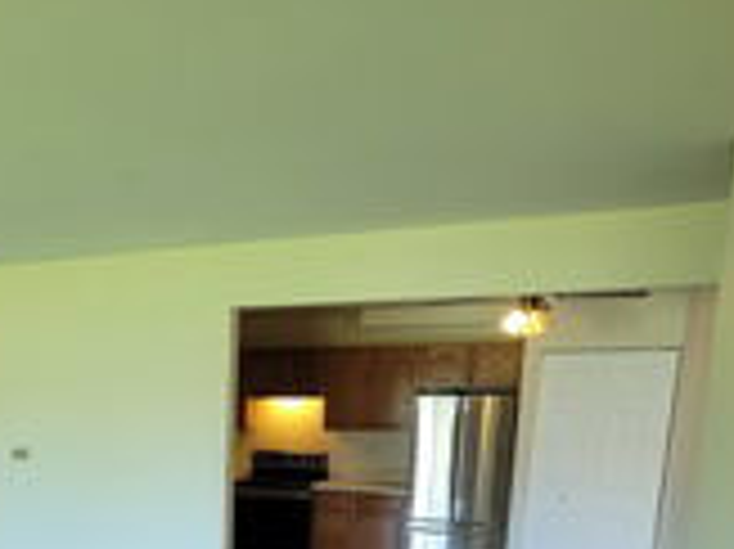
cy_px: 558
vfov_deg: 37.1
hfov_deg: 51.4
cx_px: 173
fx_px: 720
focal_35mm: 34
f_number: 2.2
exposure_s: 1/60
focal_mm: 2.2
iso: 200
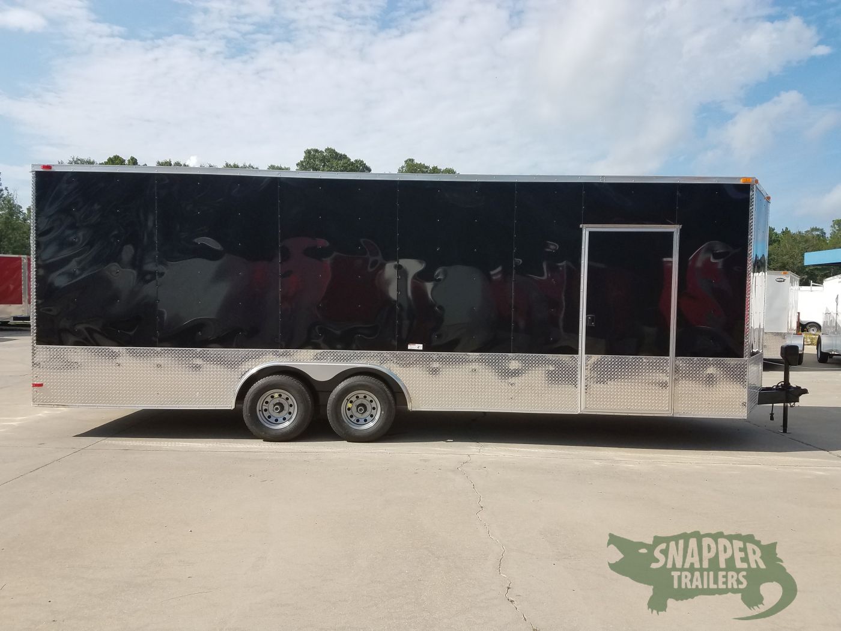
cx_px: 420
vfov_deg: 53.1
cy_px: 316
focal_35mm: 26
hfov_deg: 67.3
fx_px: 632
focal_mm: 4.2
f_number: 1.7
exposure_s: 1/2104
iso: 40
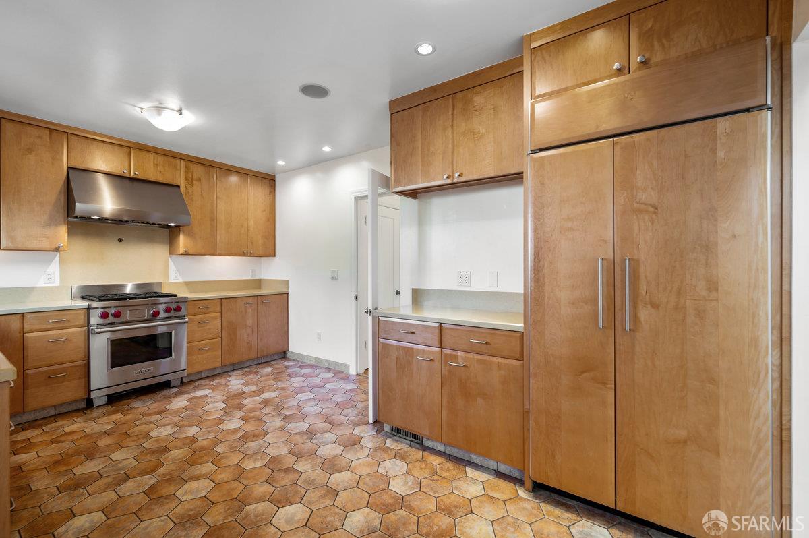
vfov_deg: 75.4
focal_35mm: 16
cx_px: 404
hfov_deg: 98.6
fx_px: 348
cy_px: 269
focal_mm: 15.5
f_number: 9
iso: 400
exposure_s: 1/6
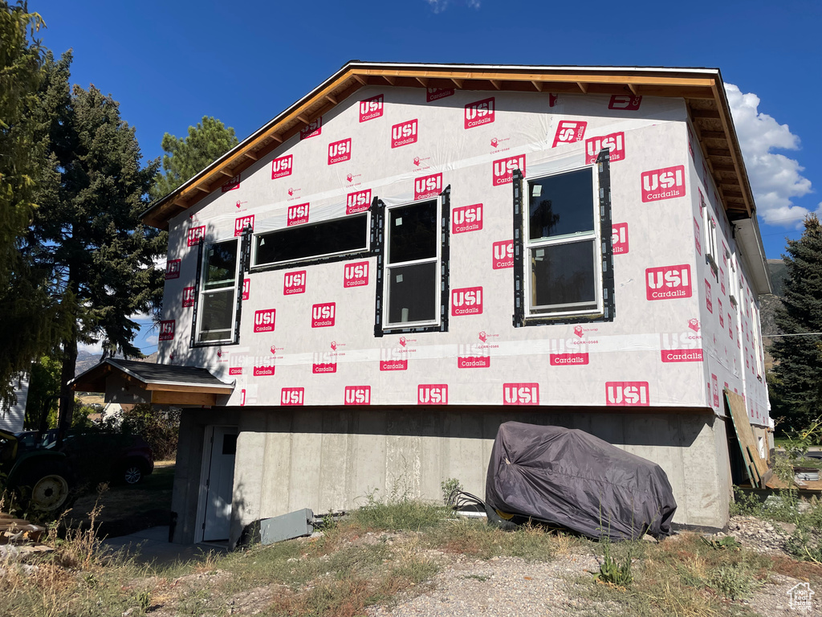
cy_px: 308
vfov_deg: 53.1
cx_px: 411
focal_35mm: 26
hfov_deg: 67.3
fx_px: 617
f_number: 1.6
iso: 32
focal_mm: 4.2
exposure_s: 1/8403
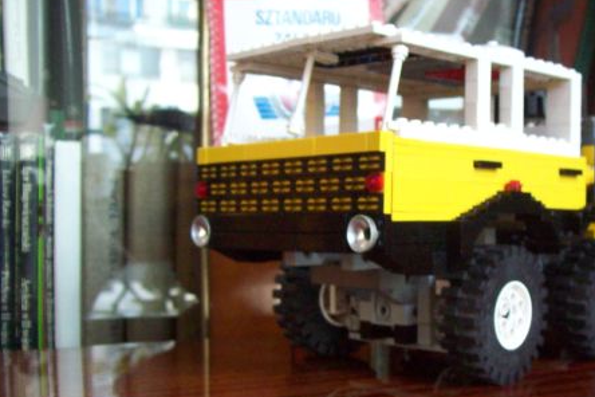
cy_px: 224
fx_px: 892
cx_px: 425
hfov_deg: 36.3
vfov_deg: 25.0
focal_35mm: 54
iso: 160
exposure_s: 1/21.3
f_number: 2.7
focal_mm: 6
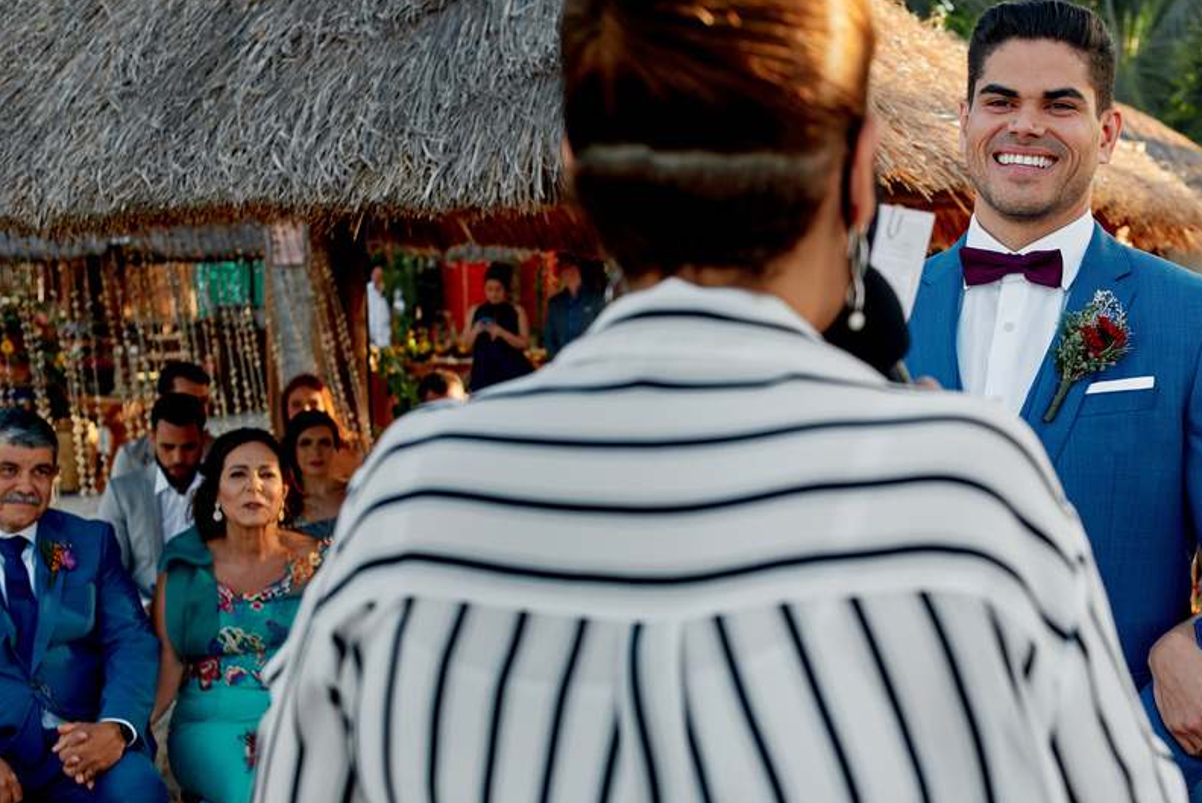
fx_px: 1771
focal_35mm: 53
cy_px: 517
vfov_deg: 25.4
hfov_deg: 37.2
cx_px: 788
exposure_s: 1/200
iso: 160
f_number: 4
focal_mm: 35
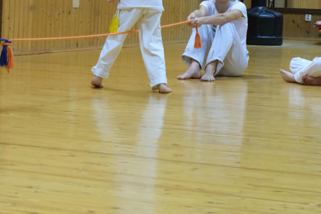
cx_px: 21
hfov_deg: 15.0
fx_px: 1204
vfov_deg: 10.1
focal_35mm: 135
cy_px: 13
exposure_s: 1/80
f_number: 5.6
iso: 6400
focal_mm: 45
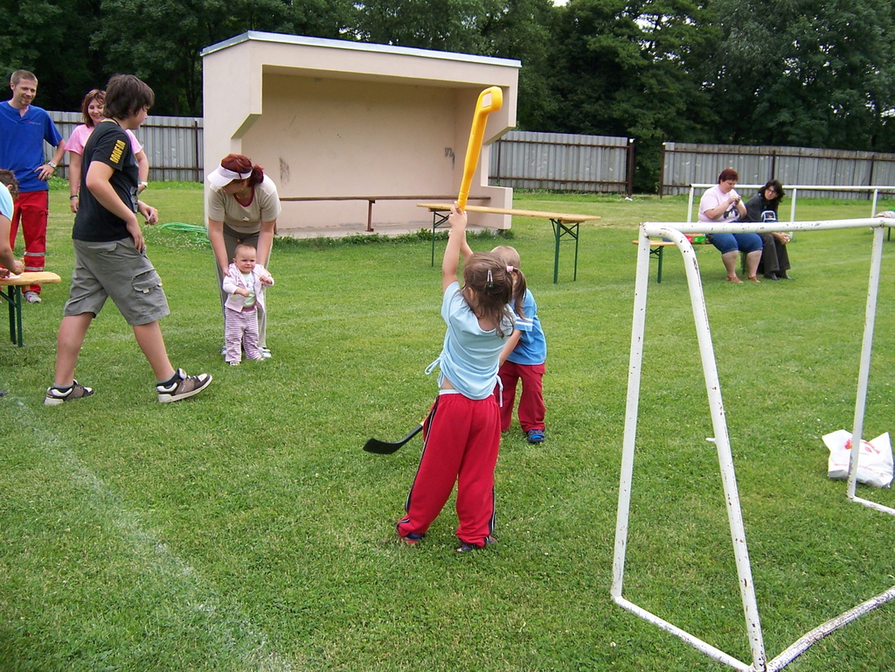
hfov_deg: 55.4
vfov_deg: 42.9
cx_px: 448
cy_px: 336
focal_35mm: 33
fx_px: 853
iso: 80
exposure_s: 1/500
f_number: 3.4
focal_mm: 5.5
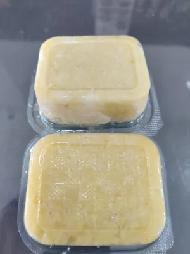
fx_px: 183
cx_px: 95
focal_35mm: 25
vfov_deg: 69.4
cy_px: 127
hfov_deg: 54.9
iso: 409
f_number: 1.89
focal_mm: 5.95
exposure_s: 1/50
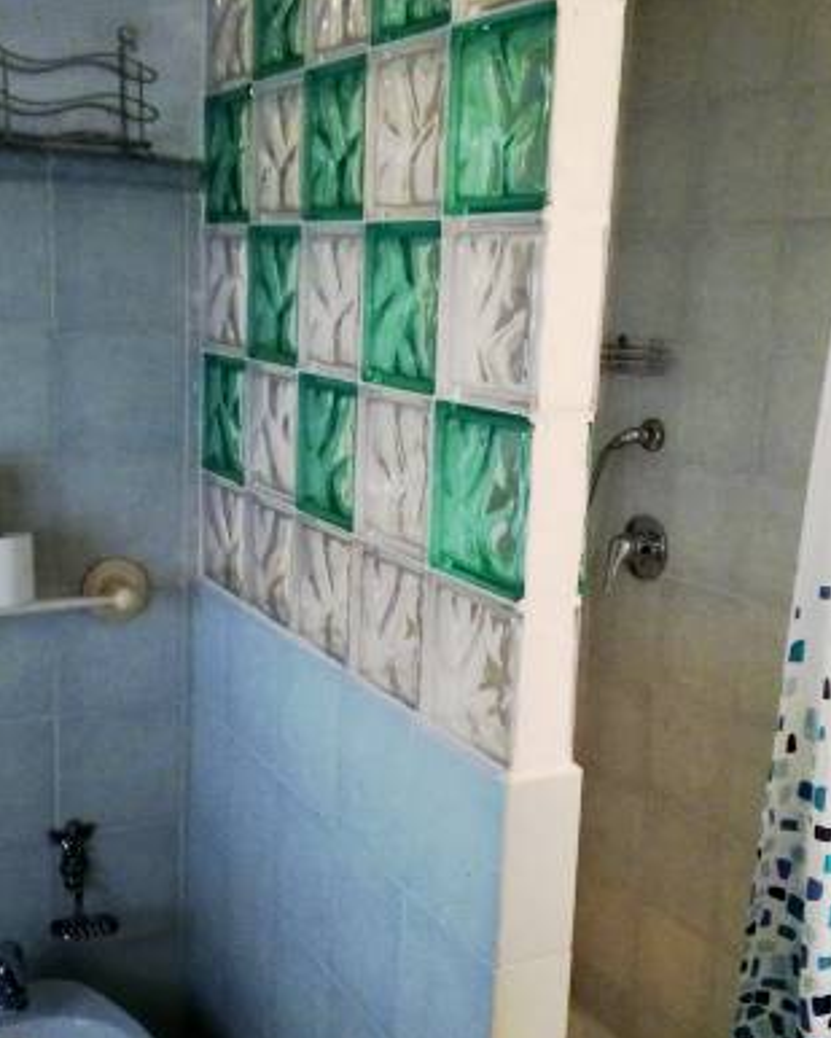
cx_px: 430
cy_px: 543
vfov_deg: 44.8
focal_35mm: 41
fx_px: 1260
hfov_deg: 36.5
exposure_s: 1/20
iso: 640
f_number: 2
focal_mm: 3.79
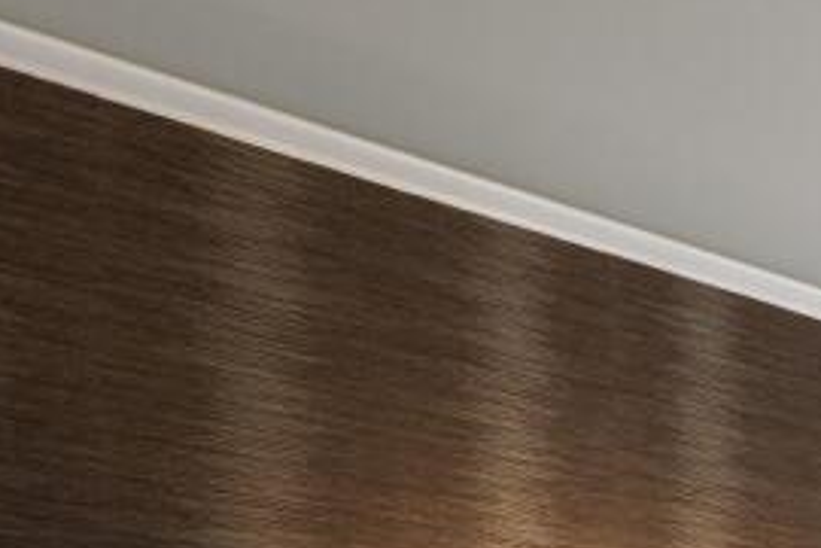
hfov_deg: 23.1
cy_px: 930
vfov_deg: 20.0
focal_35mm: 53
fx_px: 1209
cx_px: 1426
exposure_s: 1/1.25
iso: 640
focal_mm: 14
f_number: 8
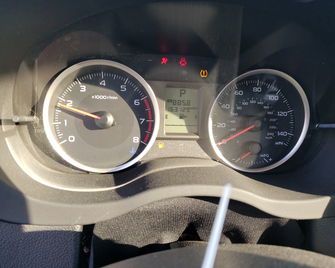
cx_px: 188
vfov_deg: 50.0
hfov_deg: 60.3
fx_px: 288
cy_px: 138
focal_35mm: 29
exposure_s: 1/185
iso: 50
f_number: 1.5
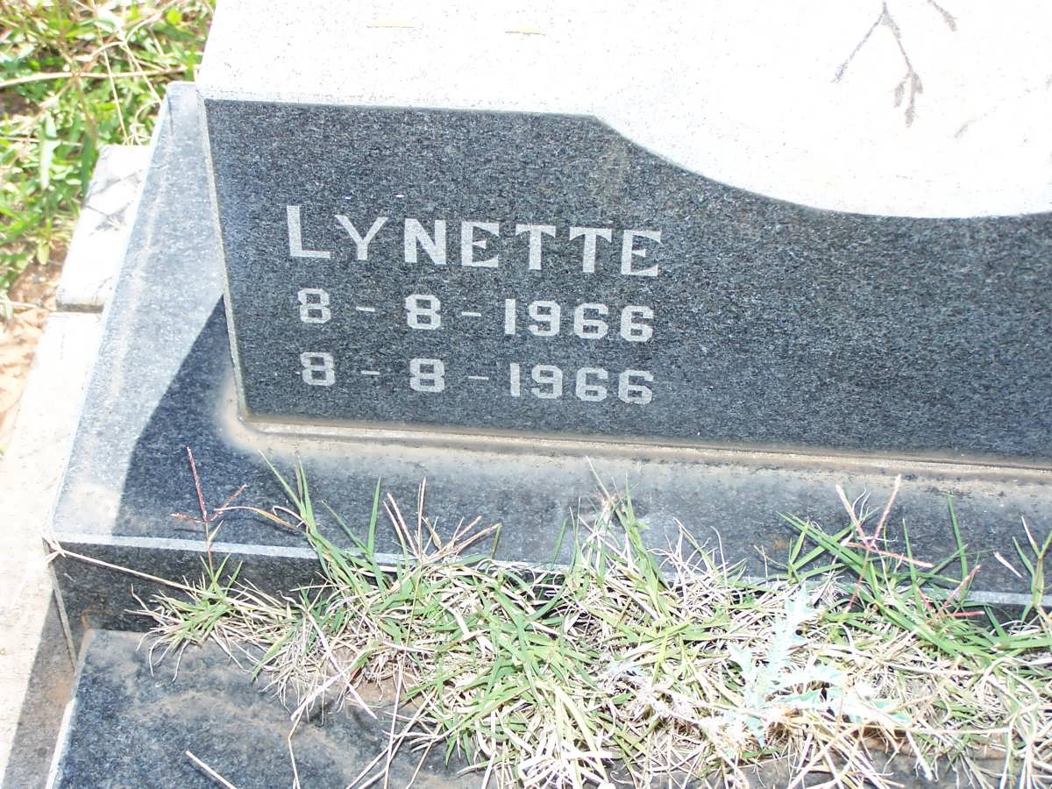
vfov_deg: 21.3
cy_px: 394
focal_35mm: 69
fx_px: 2097
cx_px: 526
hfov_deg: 28.2
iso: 80
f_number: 3.2
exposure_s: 1/500
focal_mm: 11.5
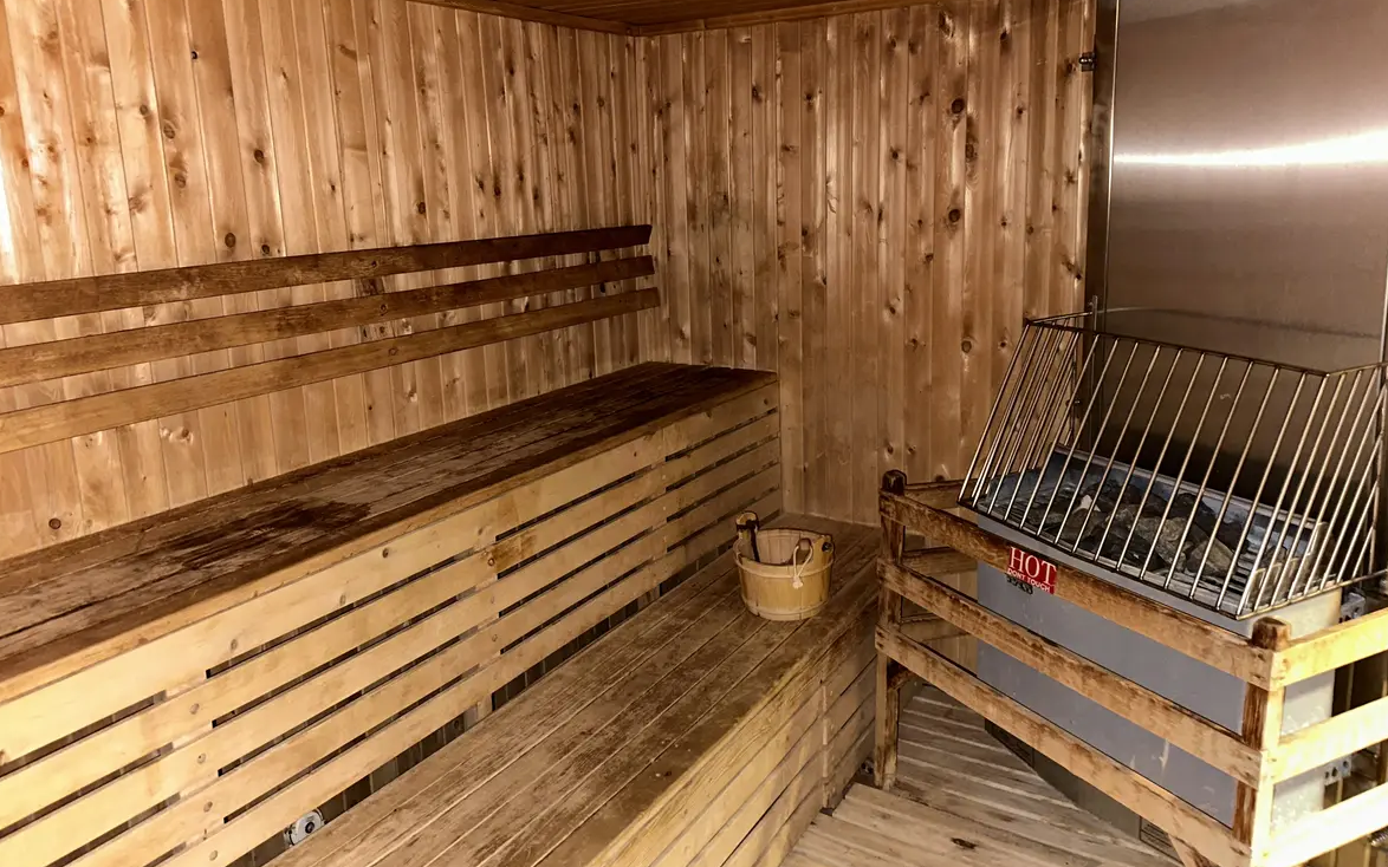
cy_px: 353
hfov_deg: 70.4
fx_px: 984
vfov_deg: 47.4
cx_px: 681
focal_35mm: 26
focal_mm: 6.86
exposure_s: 1/4
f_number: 1.78
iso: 250
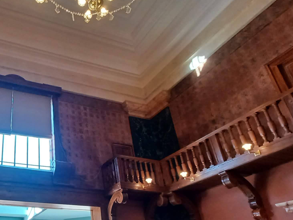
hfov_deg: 54.9
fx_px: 245
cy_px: 163
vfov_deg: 46.6
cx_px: 38
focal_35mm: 29
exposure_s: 1/50
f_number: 2.2
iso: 100
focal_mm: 1.42
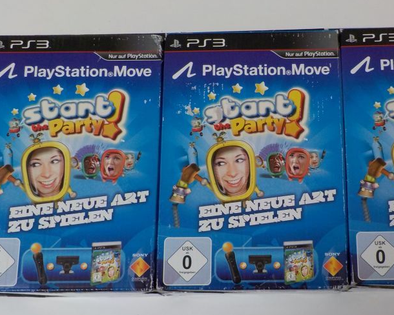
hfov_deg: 38.4
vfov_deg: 31.4
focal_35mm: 48
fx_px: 560
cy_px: 174
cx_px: 258
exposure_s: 1/30
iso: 160
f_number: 3.3
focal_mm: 4.1
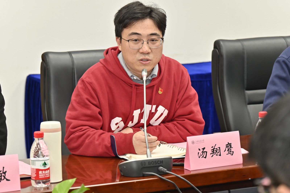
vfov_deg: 11.9
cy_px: 96
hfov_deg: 17.8
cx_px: 145
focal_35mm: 115
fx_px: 926
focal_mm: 115
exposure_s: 1/125
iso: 1100
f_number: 6.3
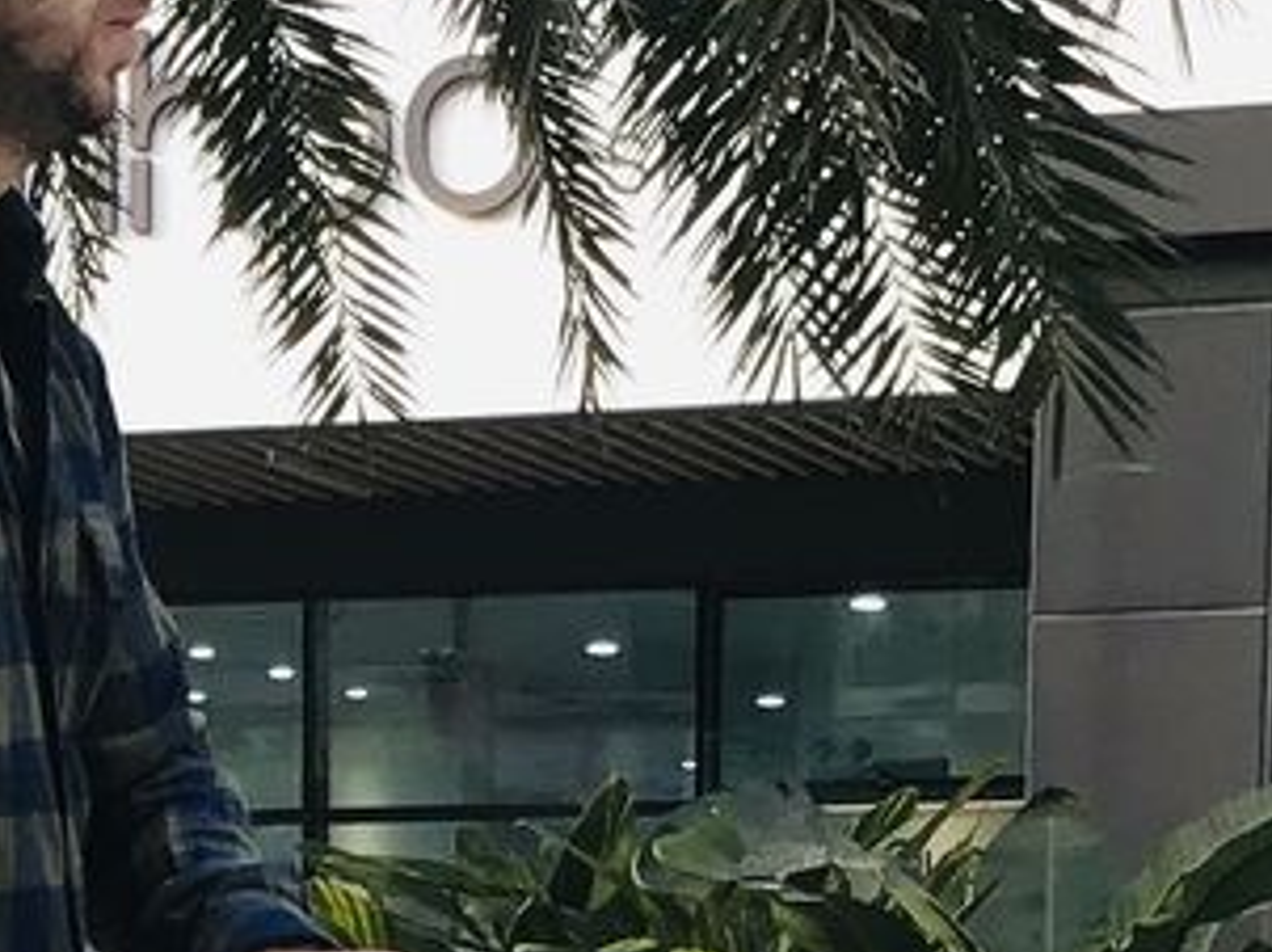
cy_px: 1839
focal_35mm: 154
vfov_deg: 9.1
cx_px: 257
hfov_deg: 12.8
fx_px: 5654
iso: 32
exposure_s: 1/50
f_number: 2.4
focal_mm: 3.3
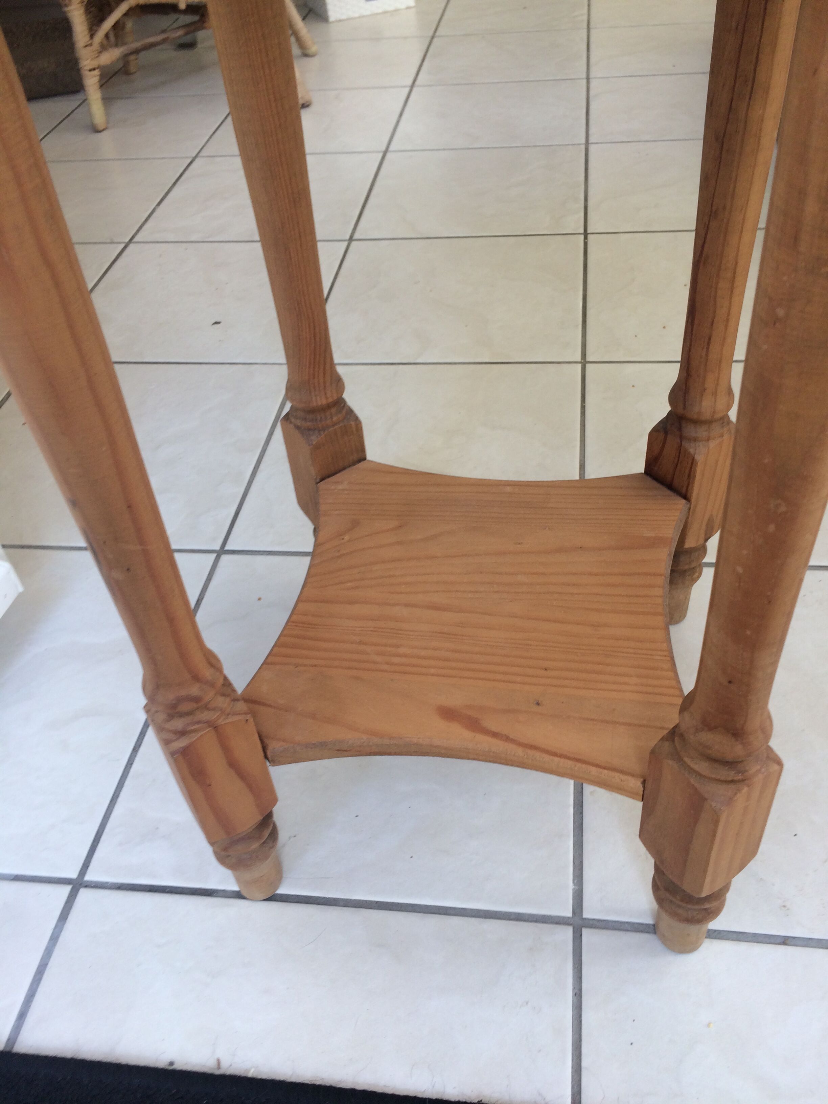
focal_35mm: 29
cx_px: 414
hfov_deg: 48.2
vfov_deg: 61.7
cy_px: 552
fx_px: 925
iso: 40
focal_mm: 4.15
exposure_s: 1/100
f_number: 2.2
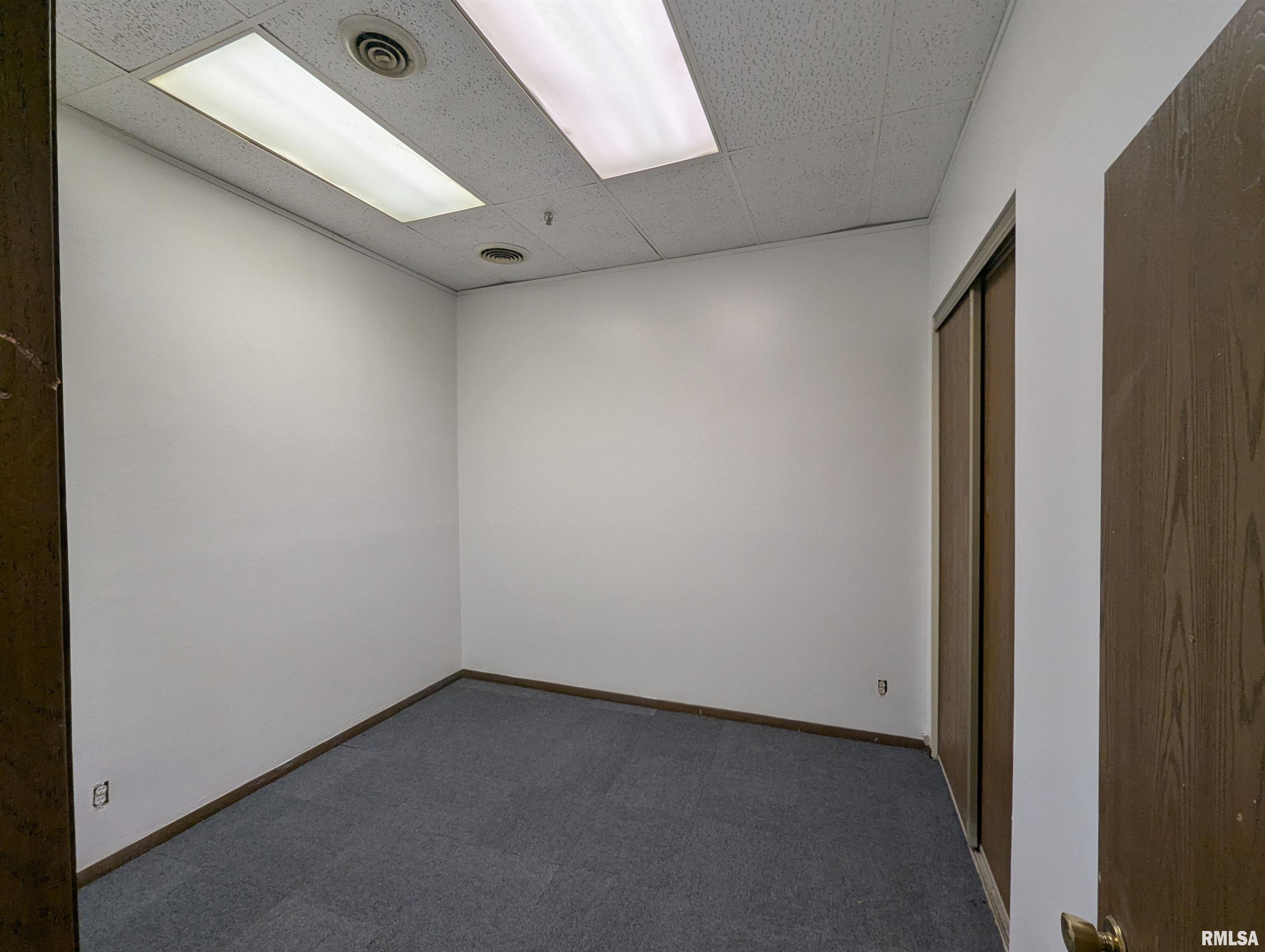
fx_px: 476
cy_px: 476
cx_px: 632
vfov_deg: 90.1
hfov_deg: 106.1
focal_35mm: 13
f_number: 2.2
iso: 28
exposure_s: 1/120
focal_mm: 1.95
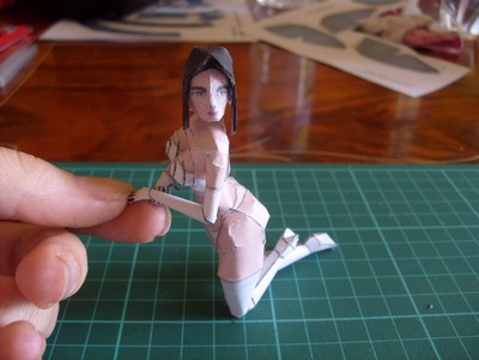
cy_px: 180
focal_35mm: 35
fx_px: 484
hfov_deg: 52.6
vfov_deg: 40.7
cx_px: 240
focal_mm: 5.8
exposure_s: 1/60
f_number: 2.8
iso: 80
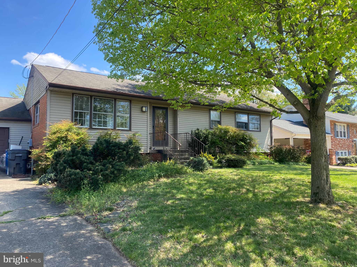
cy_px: 134
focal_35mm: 26
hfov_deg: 67.3
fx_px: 268
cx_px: 178
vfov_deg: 53.1
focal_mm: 4.25
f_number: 1.8
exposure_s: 1/637
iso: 32
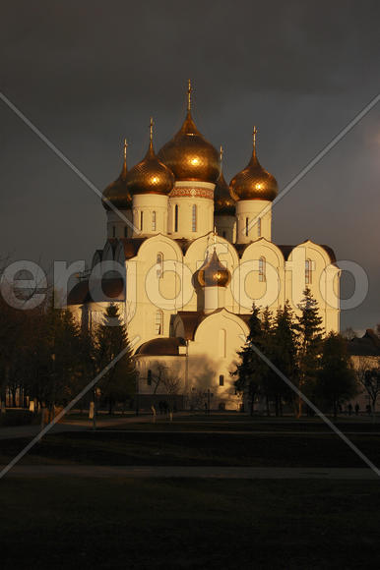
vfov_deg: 26.0
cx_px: 190
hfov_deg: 17.5
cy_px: 285
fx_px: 1236
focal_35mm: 78
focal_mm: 52
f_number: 8
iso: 400
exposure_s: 1/500
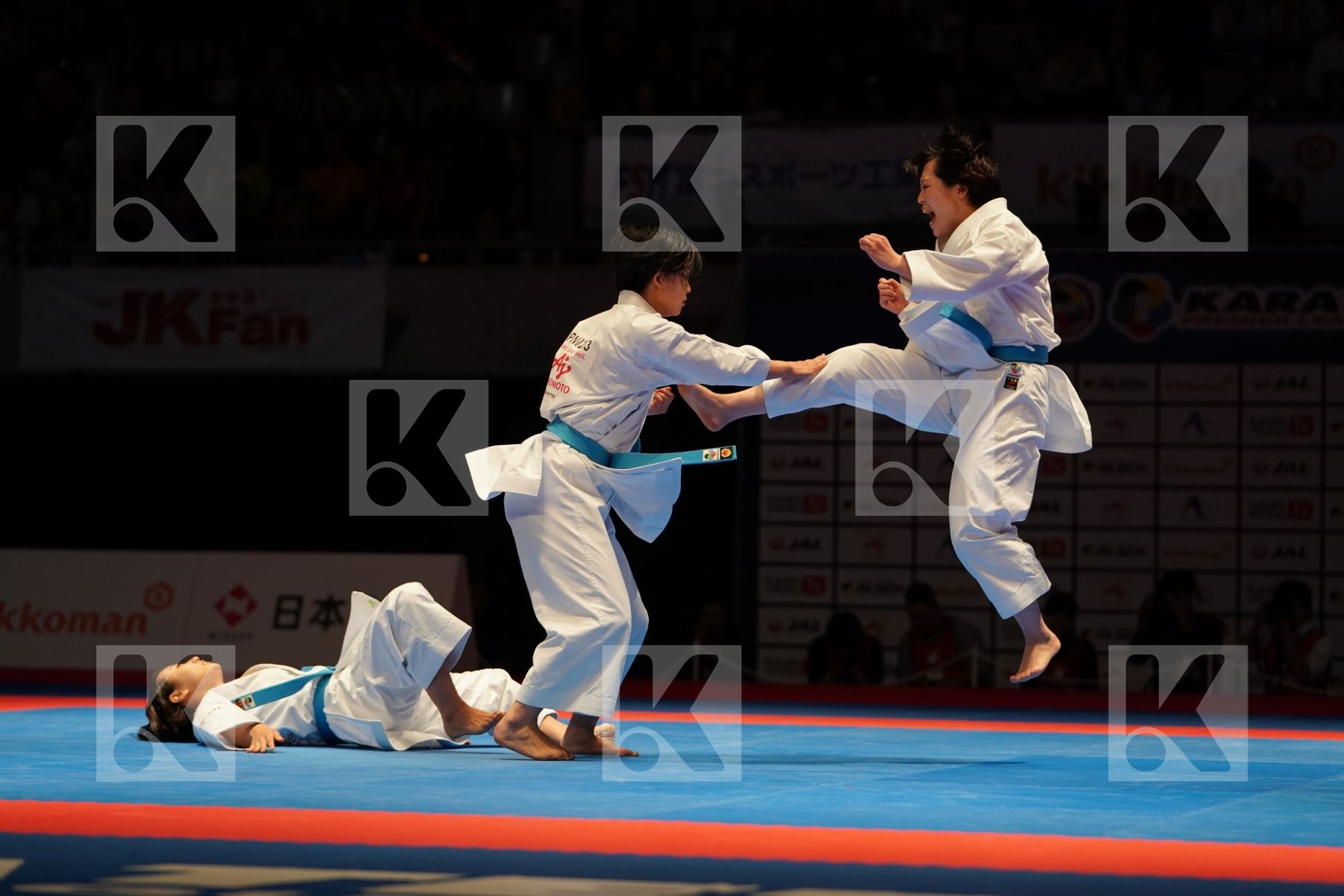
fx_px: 3770
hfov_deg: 20.2
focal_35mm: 101
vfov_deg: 13.6
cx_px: 672
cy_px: 448
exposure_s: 1/1000
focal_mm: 101
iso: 1600
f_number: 2.8
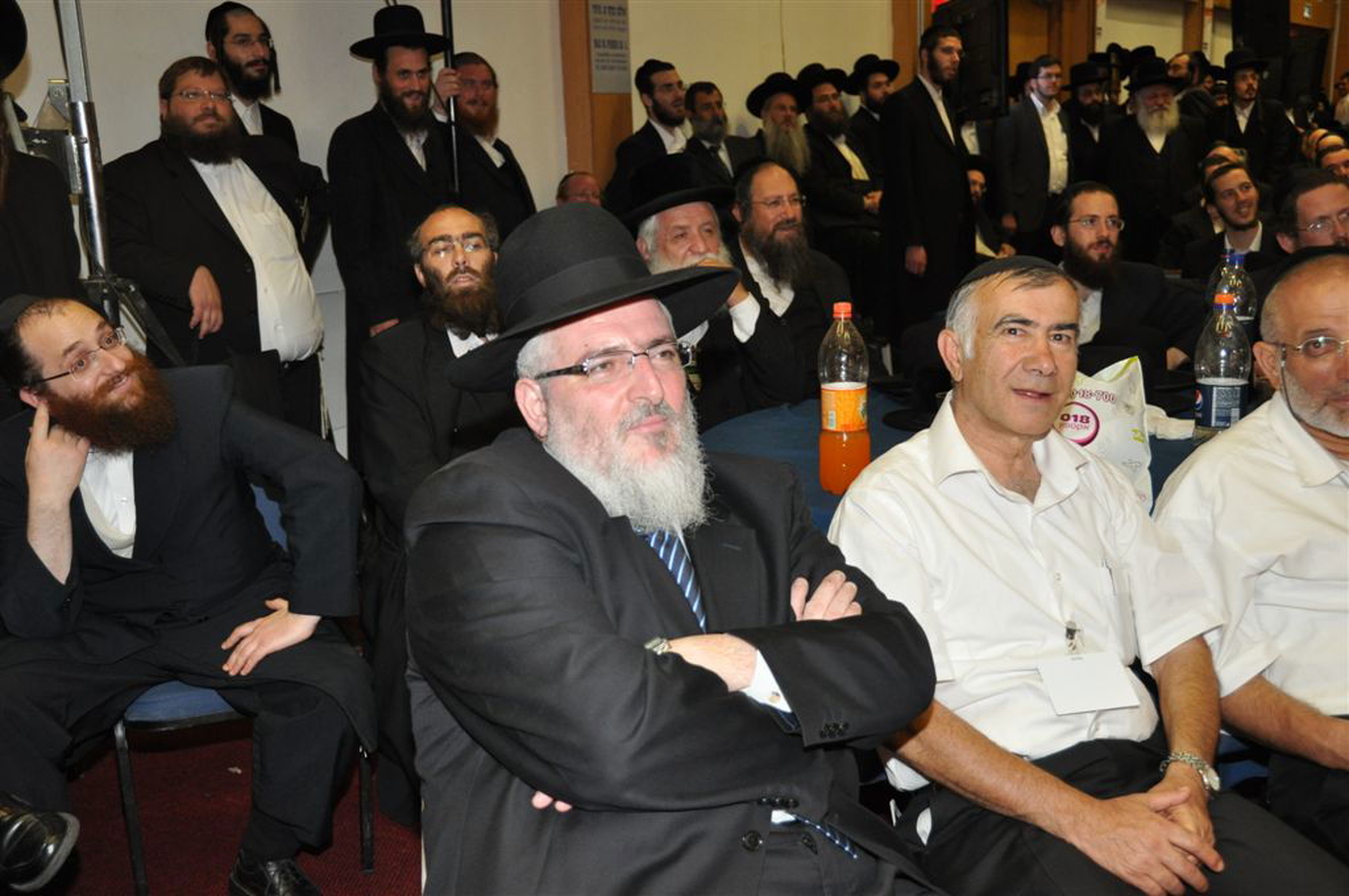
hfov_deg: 46.5
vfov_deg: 31.8
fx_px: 1572
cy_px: 448
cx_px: 674
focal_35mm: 42
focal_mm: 28
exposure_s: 1/60
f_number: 4
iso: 800
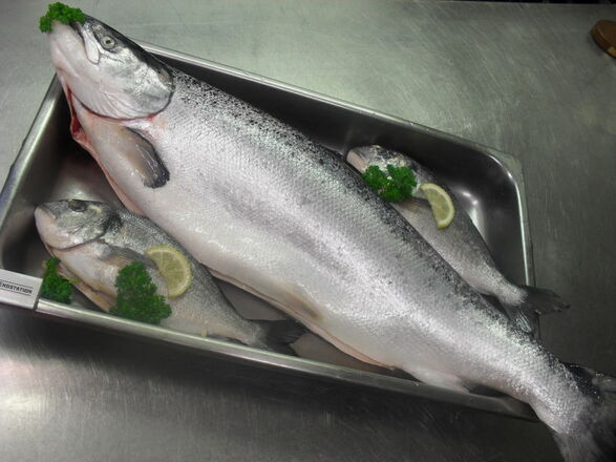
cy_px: 231
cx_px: 308
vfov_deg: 40.7
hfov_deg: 52.6
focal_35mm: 35
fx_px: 623
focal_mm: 6.3
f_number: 3.2
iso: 100
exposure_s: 1/30
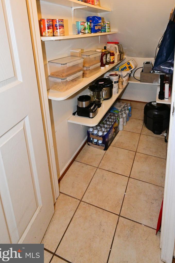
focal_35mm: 21
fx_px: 153
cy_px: 68
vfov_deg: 75.7
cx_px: 111
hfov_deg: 58.6
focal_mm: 14
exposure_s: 1/100
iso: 2000
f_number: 7.1
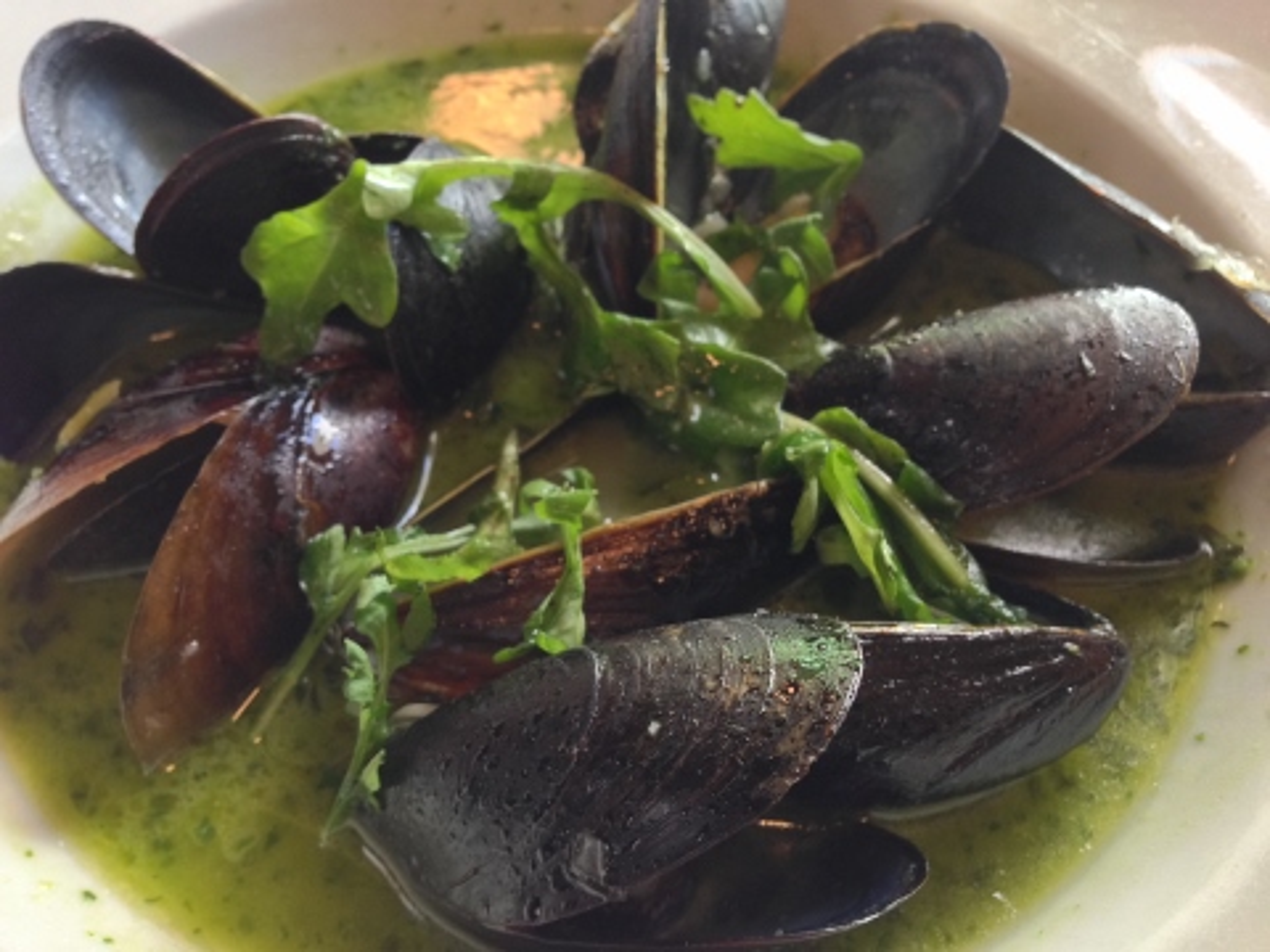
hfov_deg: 55.4
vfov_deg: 42.9
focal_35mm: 33
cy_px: 476
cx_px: 635
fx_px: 1211
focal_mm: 4.12
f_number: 2.4
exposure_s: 1/20
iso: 160
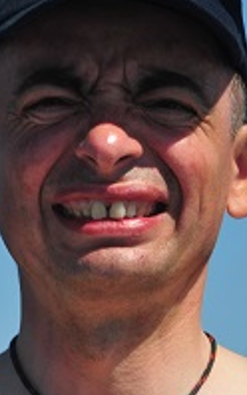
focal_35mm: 325
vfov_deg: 6.4
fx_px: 3495
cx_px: 88
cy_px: 339
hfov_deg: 4.0
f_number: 8
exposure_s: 1/640
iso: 200
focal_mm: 70
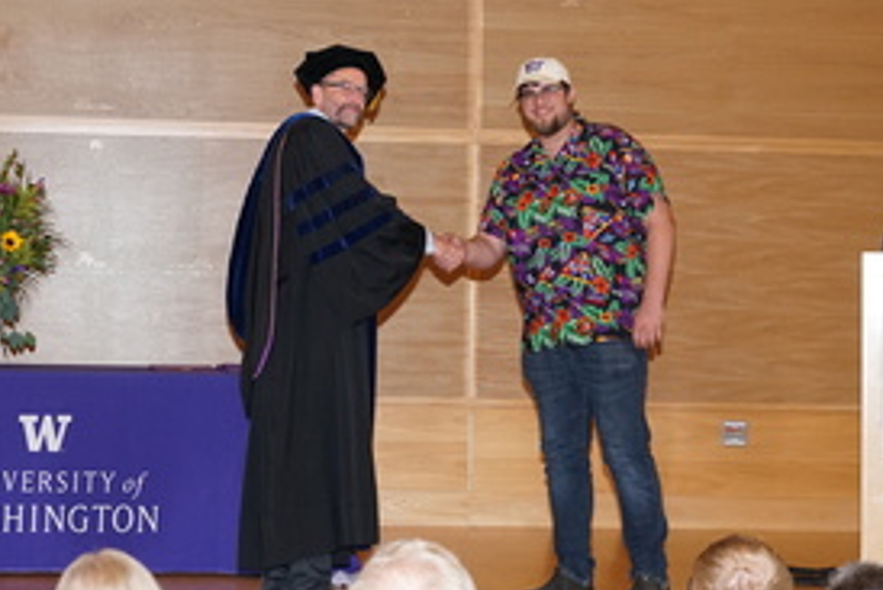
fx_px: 2159
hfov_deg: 23.0
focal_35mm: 88
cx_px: 314
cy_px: 147
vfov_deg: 15.5
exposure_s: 1/100
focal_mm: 51
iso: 1600
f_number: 4.5
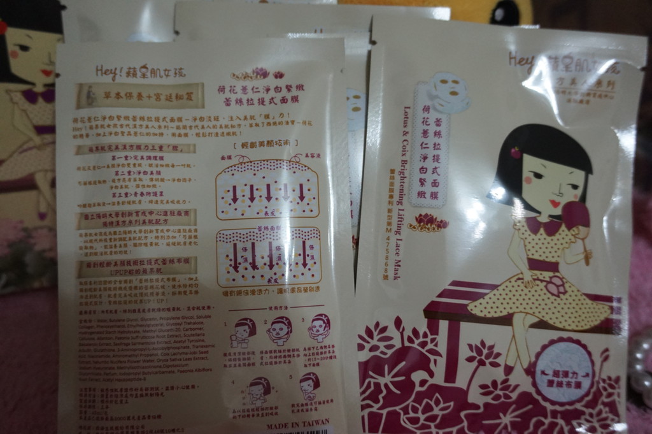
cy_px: 217
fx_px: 570
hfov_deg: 59.5
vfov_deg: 41.6
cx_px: 326
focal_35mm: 32
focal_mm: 21
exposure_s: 1/60
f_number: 4
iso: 1600
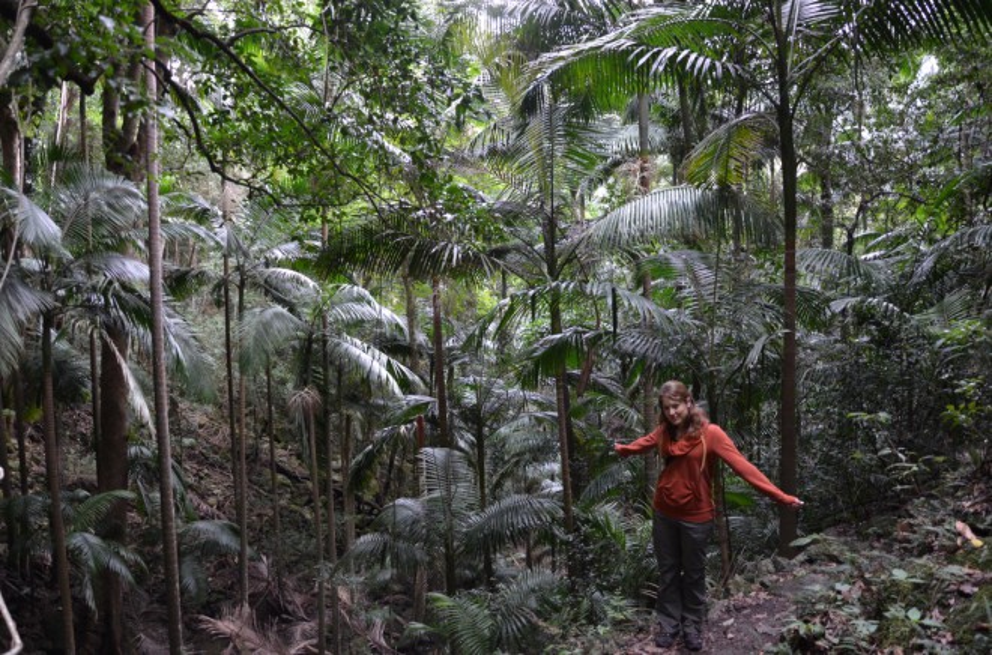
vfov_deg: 47.7
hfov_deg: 67.5
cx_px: 496
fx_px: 742
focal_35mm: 27
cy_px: 328
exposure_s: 1/60
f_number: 4
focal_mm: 18
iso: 800
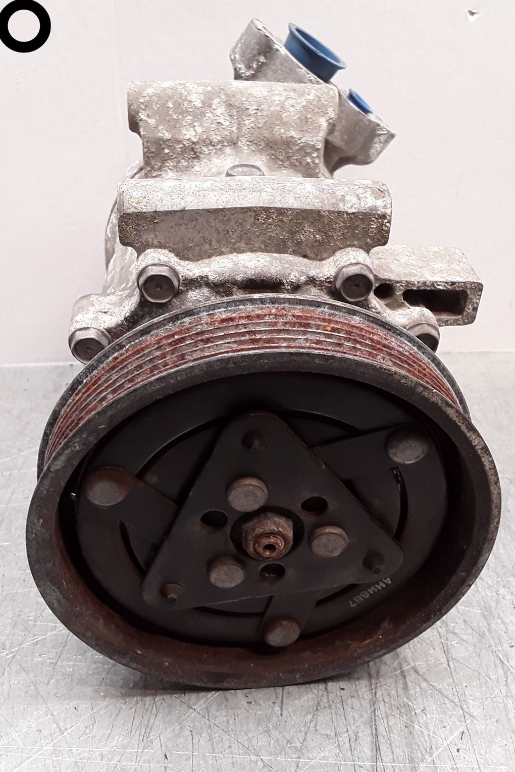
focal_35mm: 39
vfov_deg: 49.5
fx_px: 836
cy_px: 386
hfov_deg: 34.2
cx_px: 258
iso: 64
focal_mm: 2.91
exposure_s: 1/50
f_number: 1.9
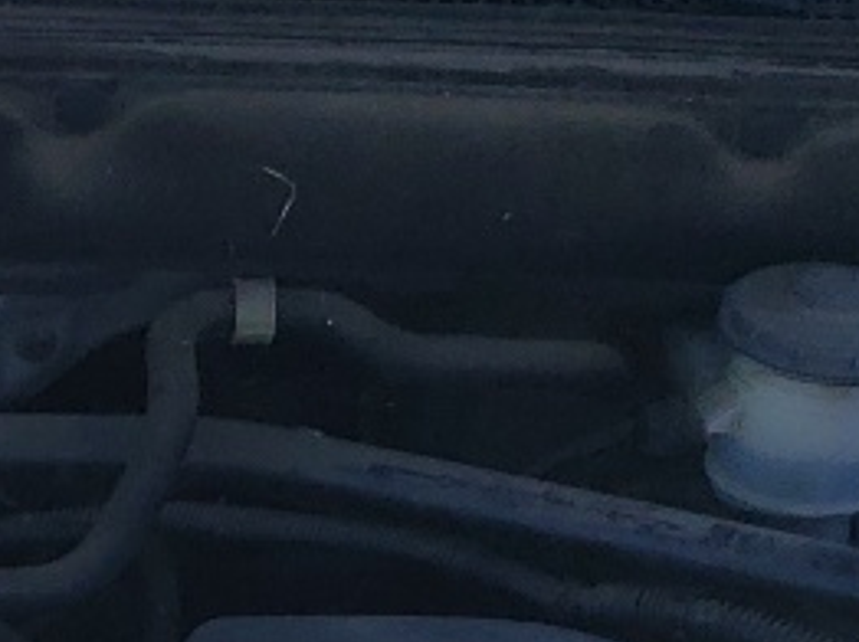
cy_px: 1156
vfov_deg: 8.9
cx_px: -252
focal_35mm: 159
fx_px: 3942
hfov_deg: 12.1
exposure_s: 1/1667
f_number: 1.5
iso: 50
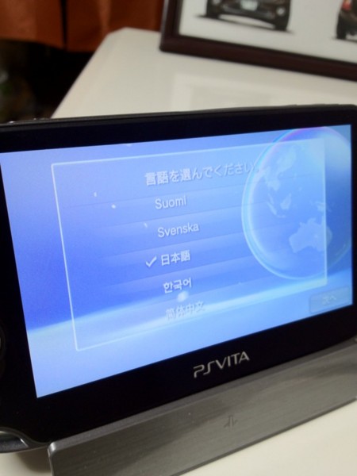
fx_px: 481
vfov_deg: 52.6
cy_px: 238
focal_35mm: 35
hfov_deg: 40.7
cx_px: 178
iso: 80
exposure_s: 1/20
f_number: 2.4
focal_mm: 4.28
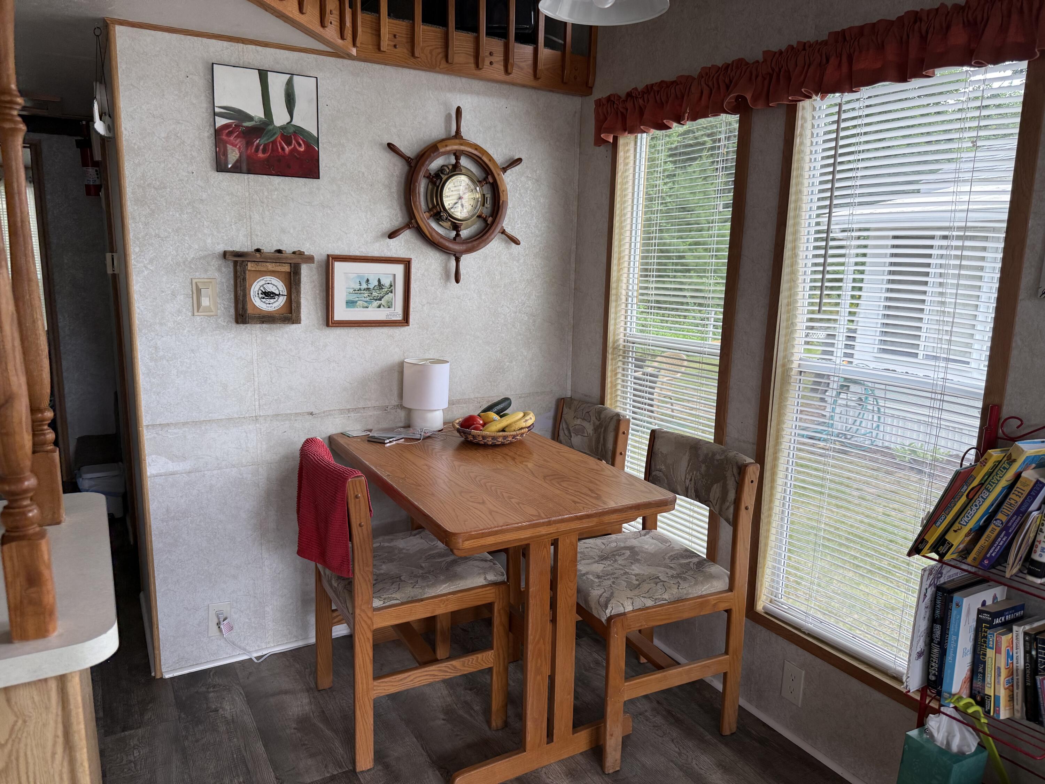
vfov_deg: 56.8
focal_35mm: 24
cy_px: 392
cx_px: 522
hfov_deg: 71.6
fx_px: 725
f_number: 1.78
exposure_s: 1/121
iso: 125
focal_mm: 6.76
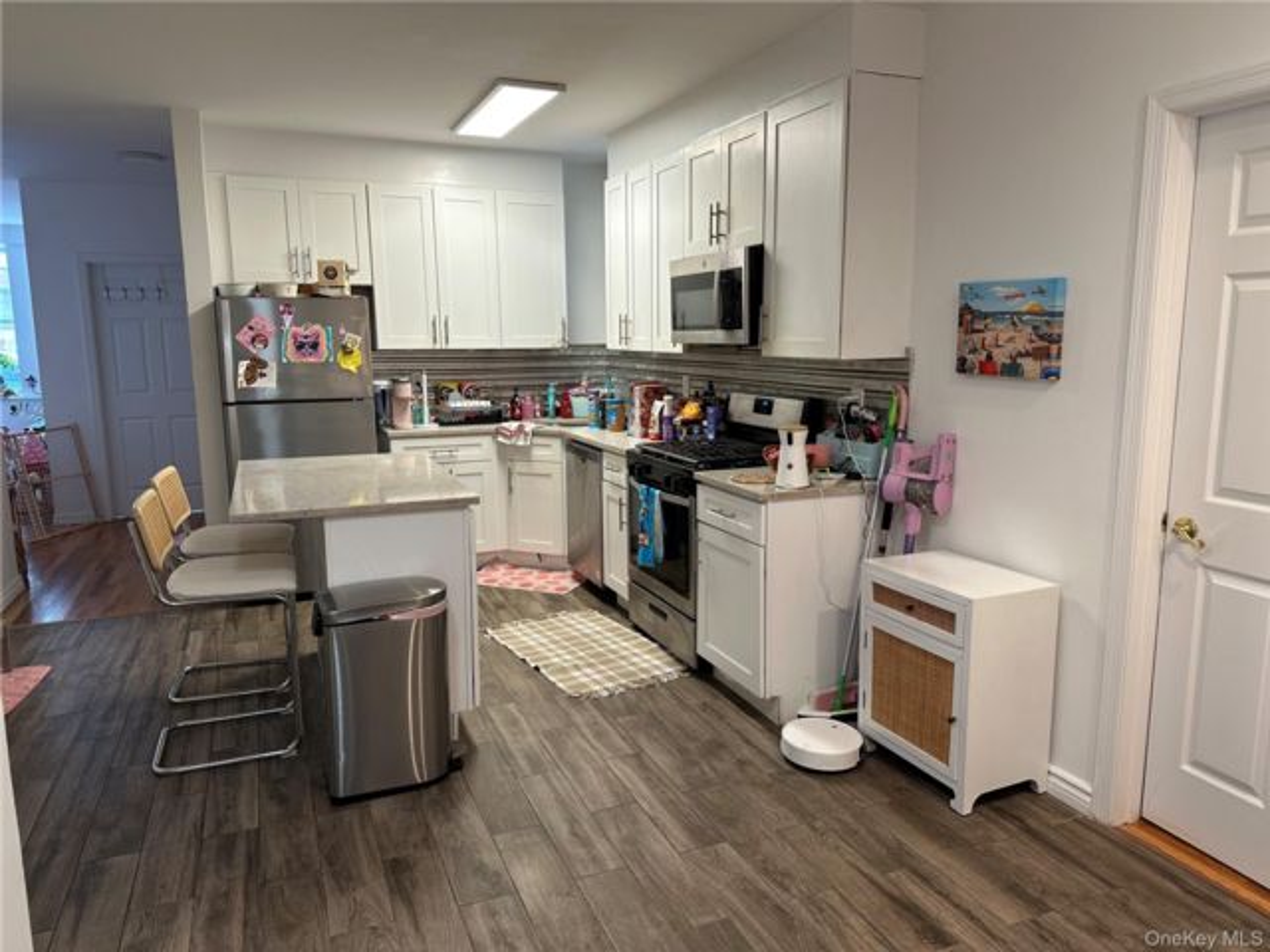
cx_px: 635
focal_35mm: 24
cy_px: 476
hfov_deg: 71.6
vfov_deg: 56.8
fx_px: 881
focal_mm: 6.86
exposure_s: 1/60
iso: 125
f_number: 1.78
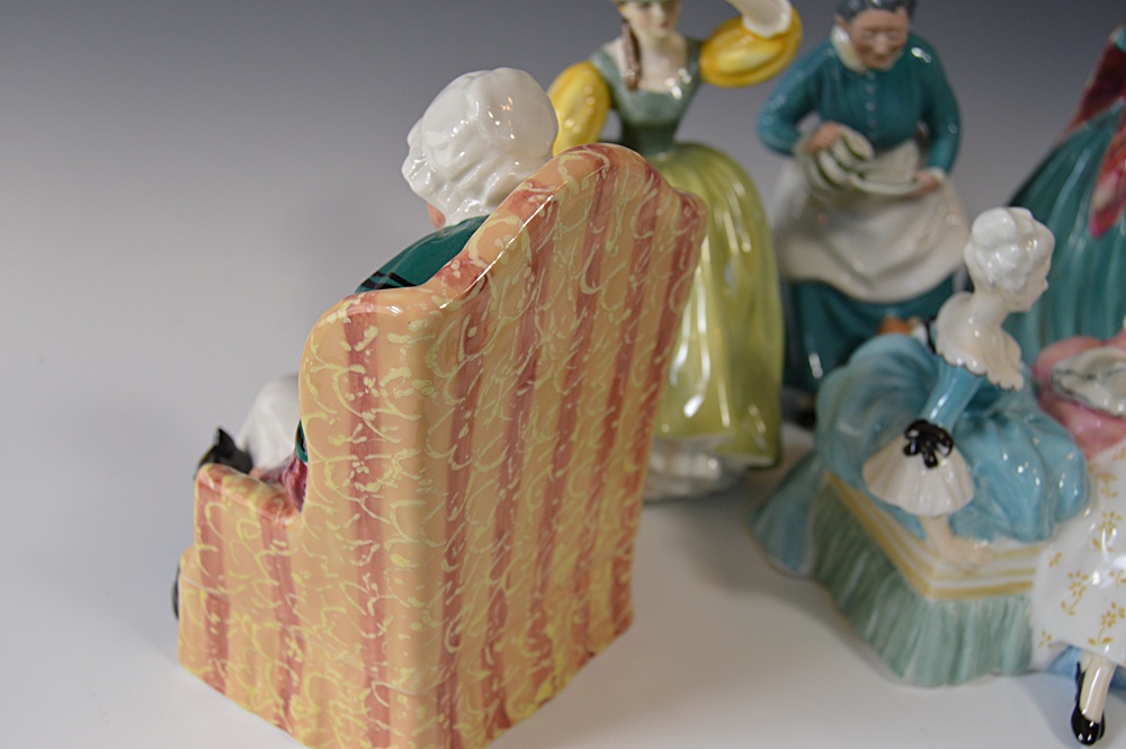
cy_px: 374
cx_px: 563
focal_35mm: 36
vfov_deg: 36.8
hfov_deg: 53.2
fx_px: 1125
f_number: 5.6
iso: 400
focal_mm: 24
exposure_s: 1/125
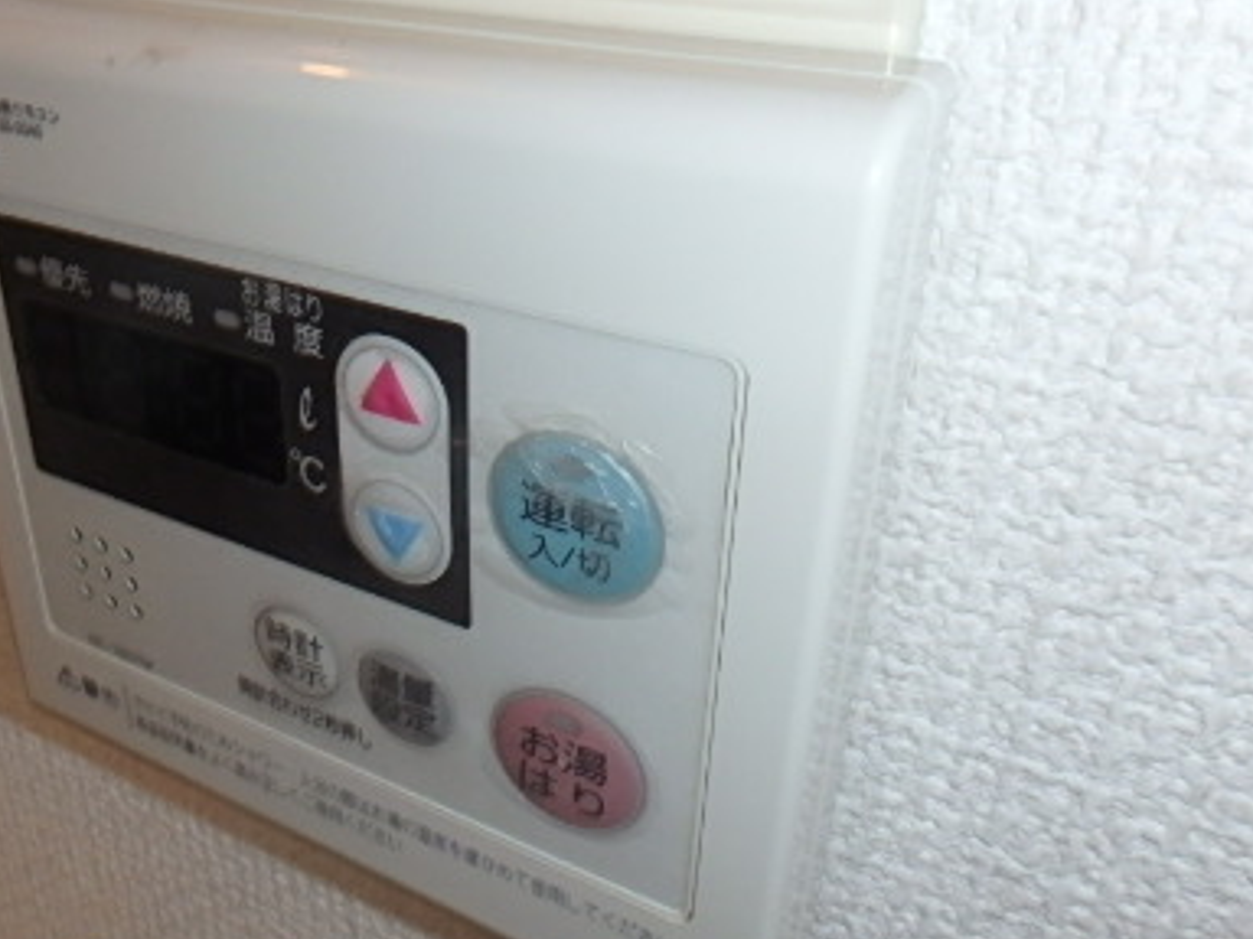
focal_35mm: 35
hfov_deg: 51.5
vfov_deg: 40.7
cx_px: 401
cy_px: 489
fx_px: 1267
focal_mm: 3.7
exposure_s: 1/30
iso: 320
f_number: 6
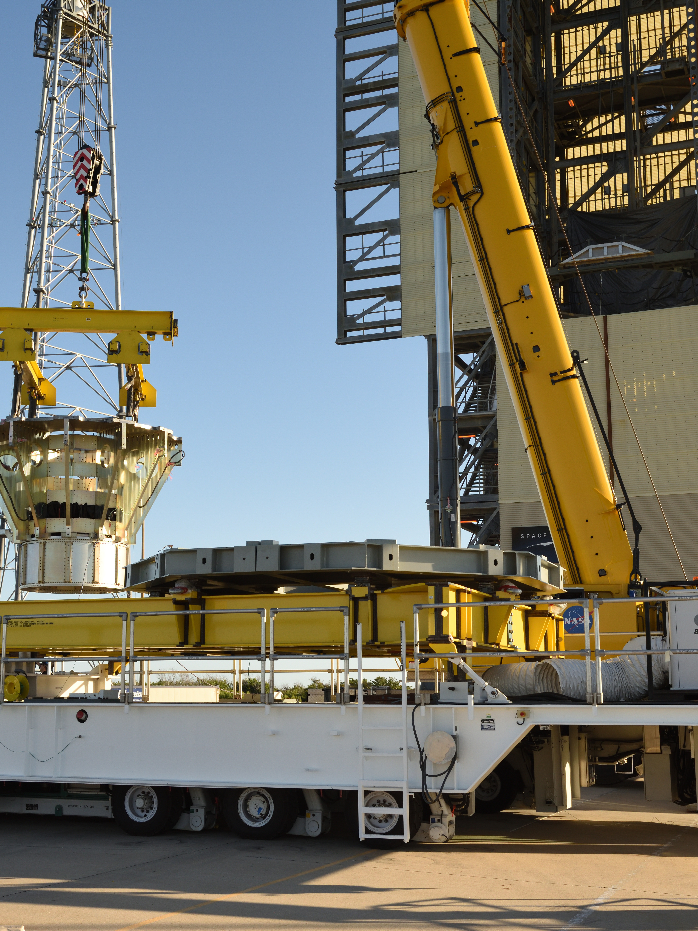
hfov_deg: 30.8
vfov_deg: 40.4
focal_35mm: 47
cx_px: 300
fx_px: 1264
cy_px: 467
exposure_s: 1/500
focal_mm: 32
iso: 400
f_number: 10
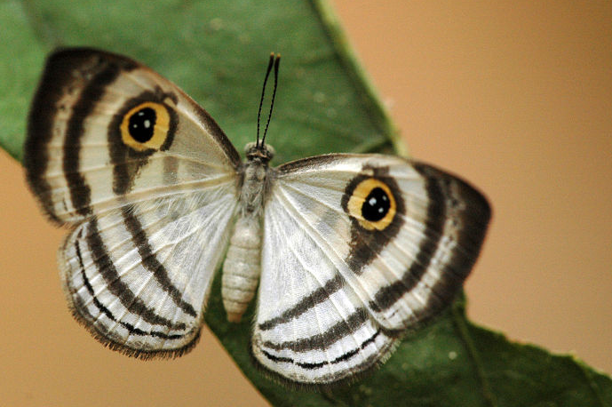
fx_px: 4993
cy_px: 175
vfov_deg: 4.7
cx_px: 243
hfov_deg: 7.0
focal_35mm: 294
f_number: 4.5
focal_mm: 150
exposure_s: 1/320
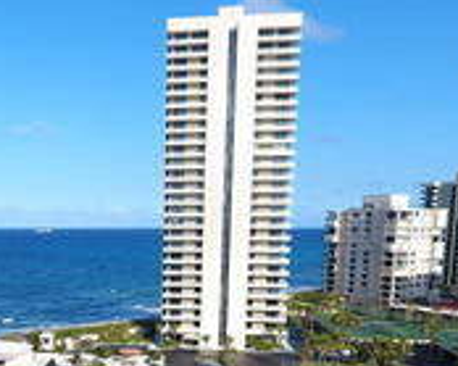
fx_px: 610
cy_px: 327
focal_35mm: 45
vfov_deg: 31.9
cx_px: 89
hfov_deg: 39.5
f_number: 2.8
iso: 100
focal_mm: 3.61
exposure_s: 1/701
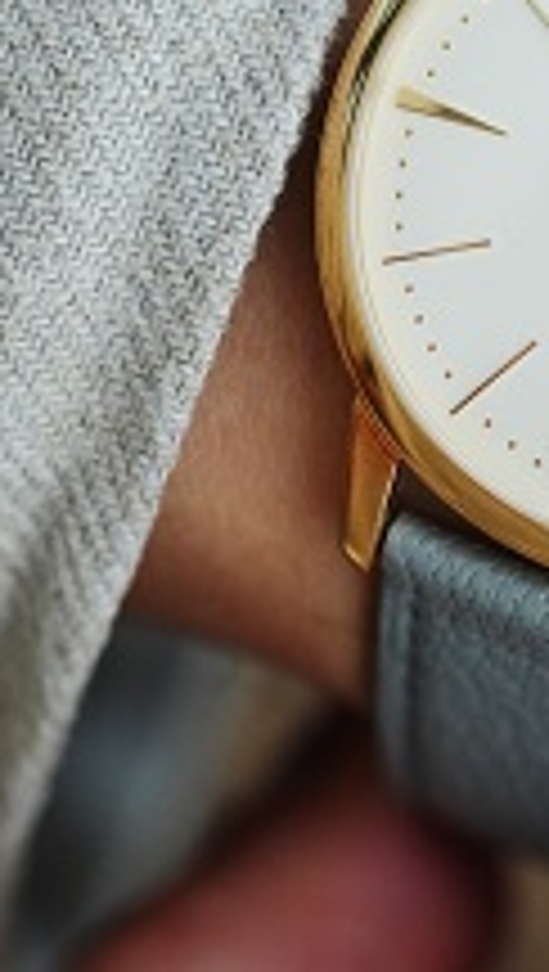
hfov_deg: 3.4
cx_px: 680
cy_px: 317
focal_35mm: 357
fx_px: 9210
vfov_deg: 6.0
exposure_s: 1/250
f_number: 2.8
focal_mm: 105
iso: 1000
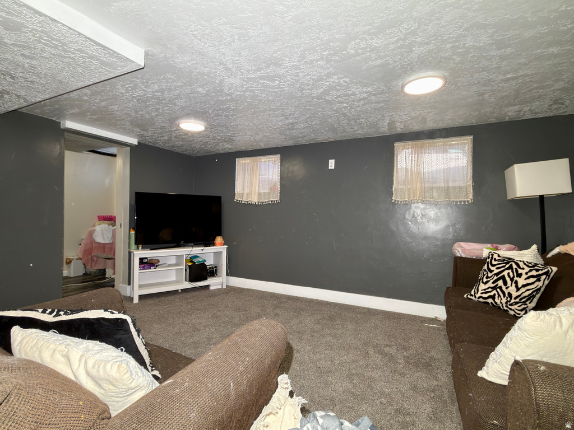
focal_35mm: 17
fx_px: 282
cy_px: 215
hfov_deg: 91.0
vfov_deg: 74.7
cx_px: 287
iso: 80
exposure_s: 1/30
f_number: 2.2
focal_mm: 2.22
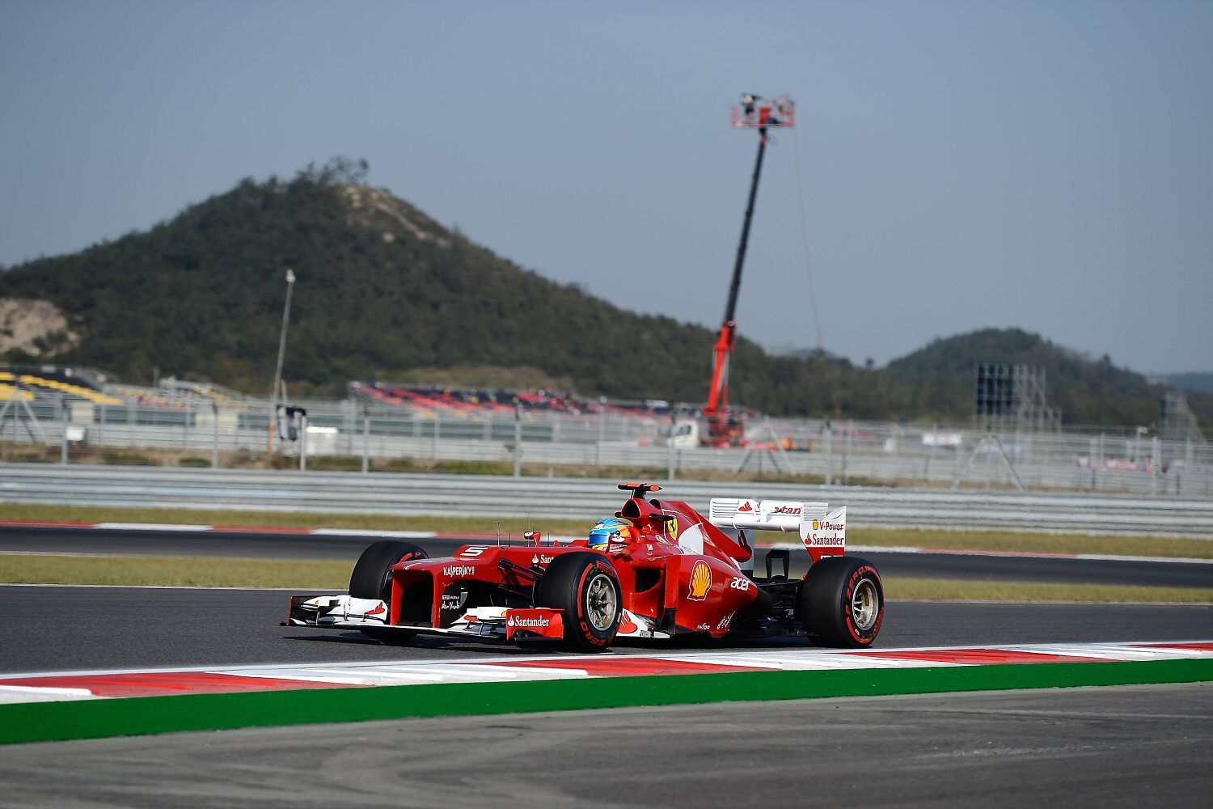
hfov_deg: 14.7
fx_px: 4717
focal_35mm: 140
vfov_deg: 9.8
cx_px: 606
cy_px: 404
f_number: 2.8
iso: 200
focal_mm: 140
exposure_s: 1/2000
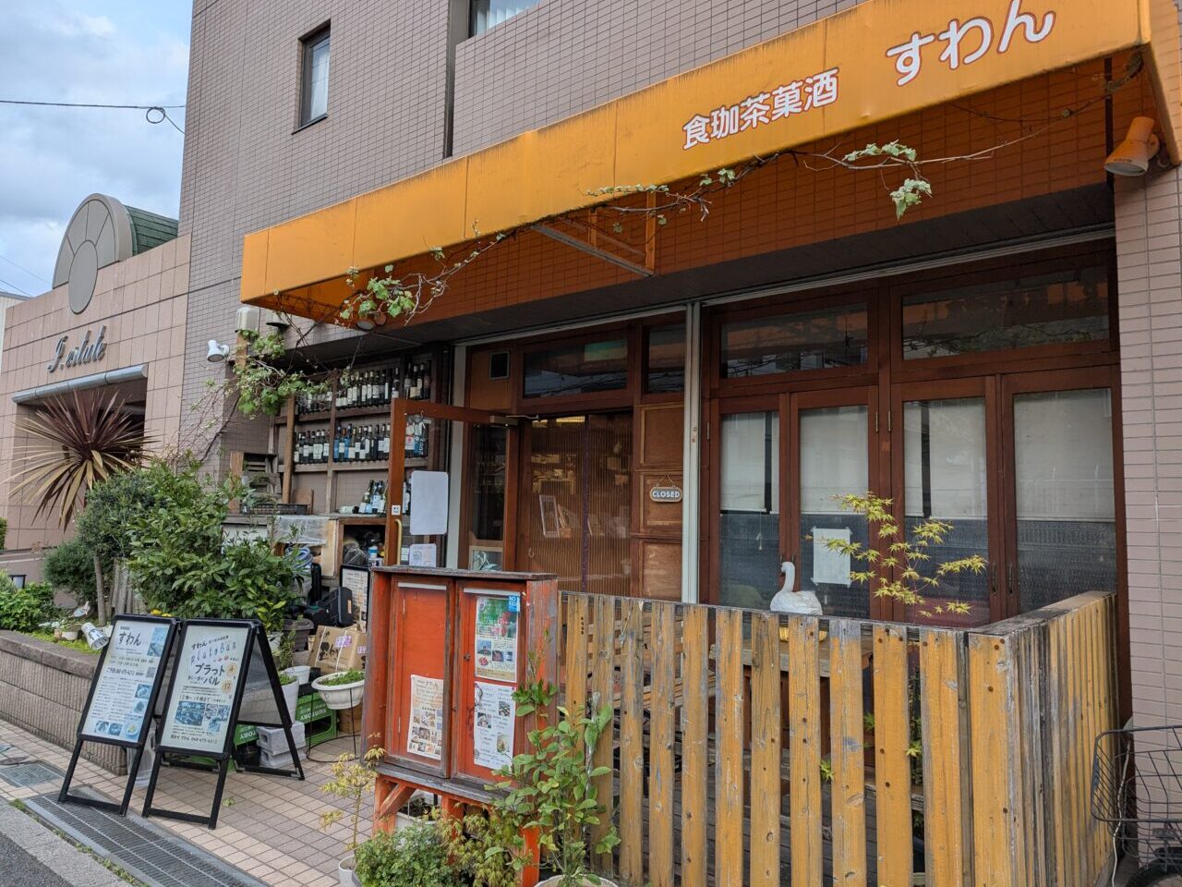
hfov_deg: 71.6
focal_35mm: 24
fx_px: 820
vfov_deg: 56.8
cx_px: 591
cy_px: 444
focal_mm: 6.81
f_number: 1.85
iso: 50
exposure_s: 1/264
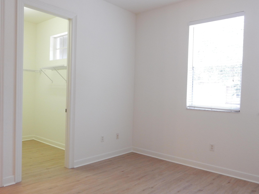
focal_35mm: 30
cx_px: 130
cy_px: 97
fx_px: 224
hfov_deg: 60.0
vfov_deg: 46.8
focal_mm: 5.4
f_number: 4.5
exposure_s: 1/30
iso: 360
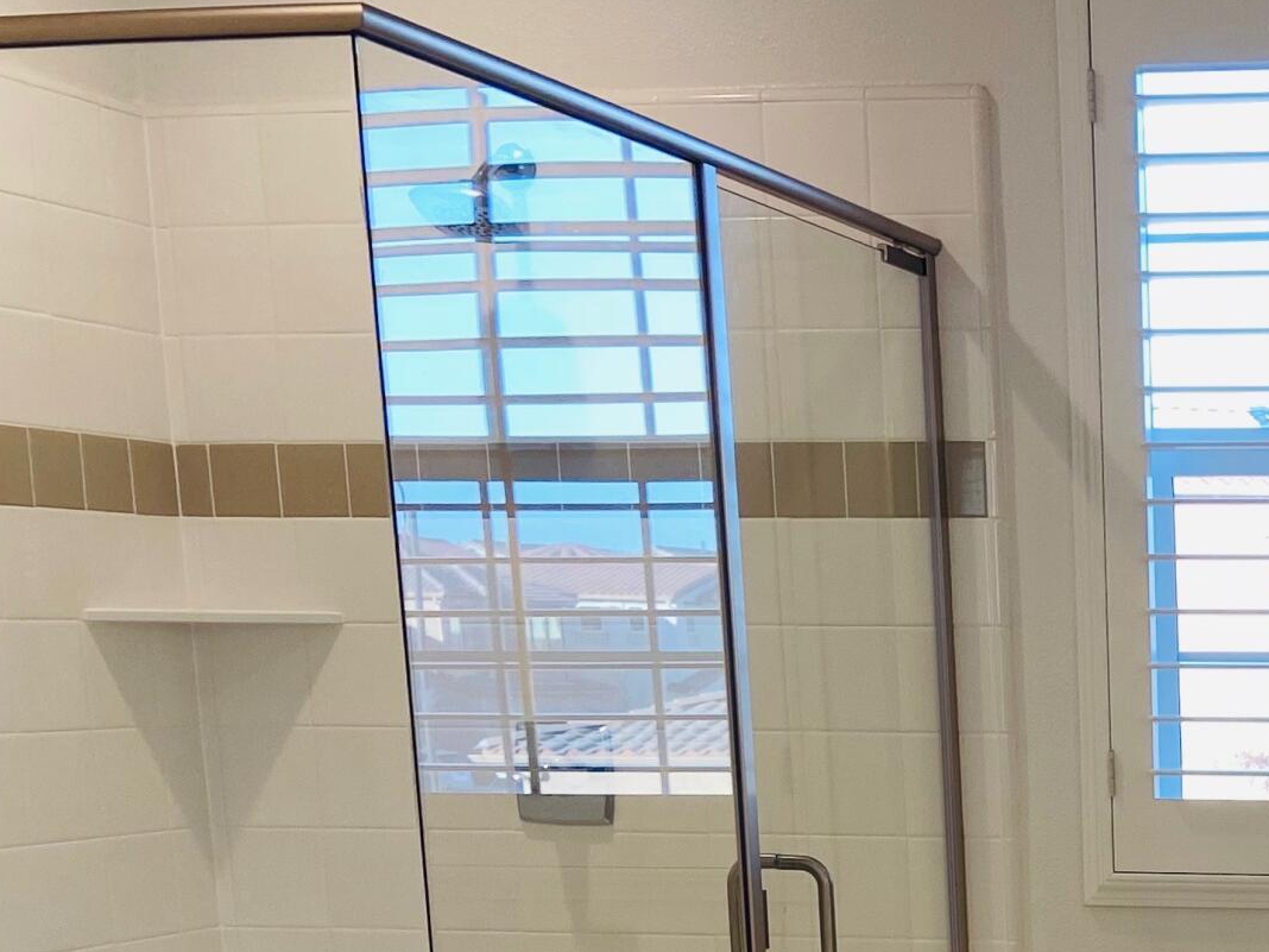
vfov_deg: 18.9
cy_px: 1173
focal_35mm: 73
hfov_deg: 24.3
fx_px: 2676
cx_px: 1508
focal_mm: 4.25
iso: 40
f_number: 1.8
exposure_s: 1/120
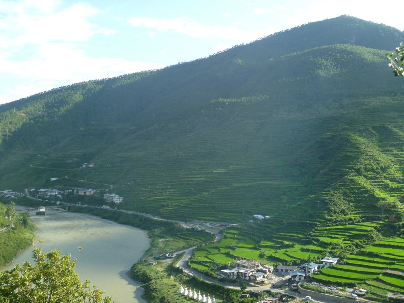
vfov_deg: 40.7
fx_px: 408
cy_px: 152
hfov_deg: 52.6
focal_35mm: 35
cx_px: 202
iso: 100
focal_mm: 6.3
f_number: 4.5
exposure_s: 1/160
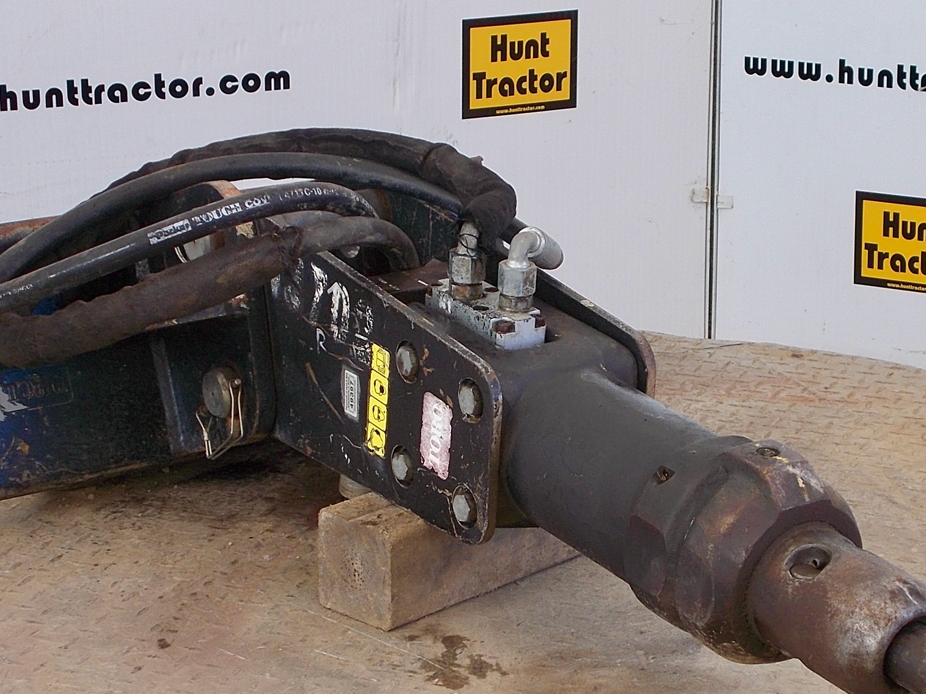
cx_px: 543
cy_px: 459
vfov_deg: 14.9
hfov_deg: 19.8
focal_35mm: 99
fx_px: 2648
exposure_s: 1/60
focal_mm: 11.8
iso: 100
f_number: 5.3
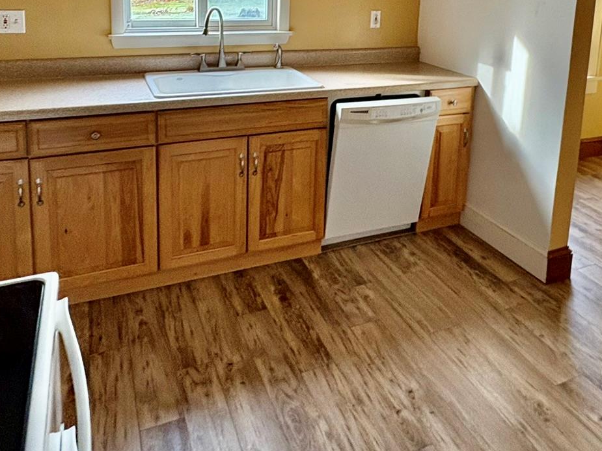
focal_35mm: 31
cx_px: 328
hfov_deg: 58.3
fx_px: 539
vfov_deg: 41.9
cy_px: 47
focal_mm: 2.22
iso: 200
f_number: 2.2
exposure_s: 1/99
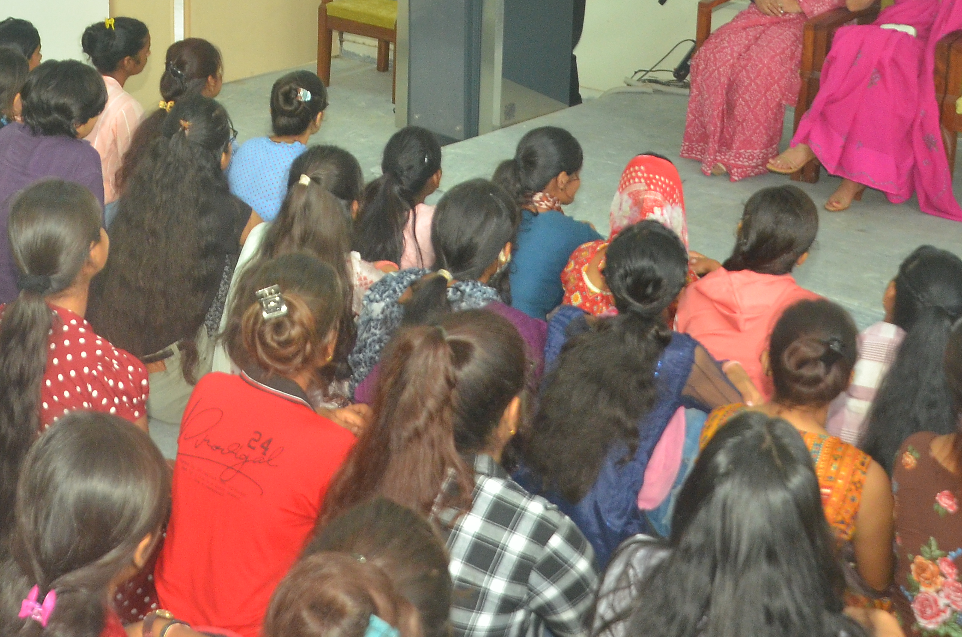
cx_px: 315
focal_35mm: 69
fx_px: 1842
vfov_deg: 19.1
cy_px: -6
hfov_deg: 29.0
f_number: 4.5
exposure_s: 1/125
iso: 1000
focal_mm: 21
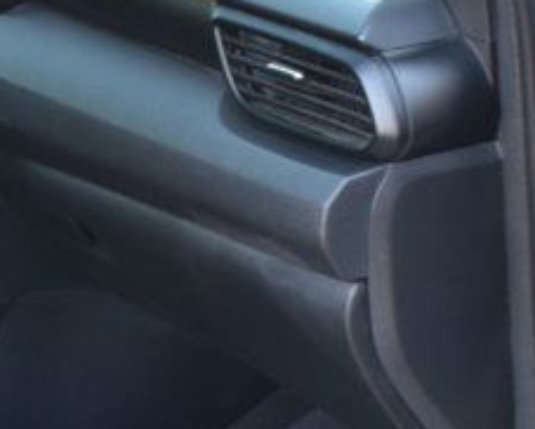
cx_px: -45
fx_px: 2013
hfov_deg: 14.8
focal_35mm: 127
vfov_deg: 11.9
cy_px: 526
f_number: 6.3
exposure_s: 1/20
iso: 400
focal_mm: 20
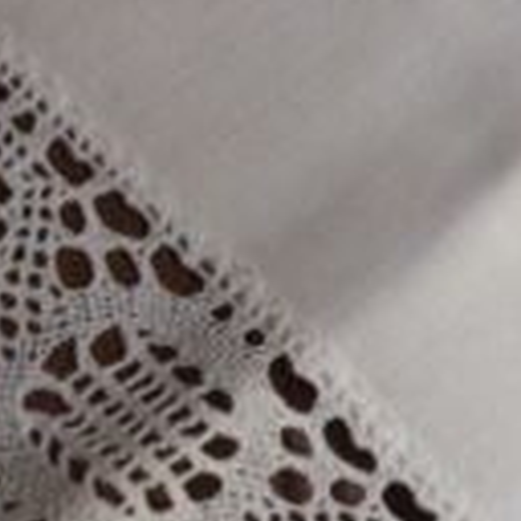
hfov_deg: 11.4
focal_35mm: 141
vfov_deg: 12.2
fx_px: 2401
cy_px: -33
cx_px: 985
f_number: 2.4
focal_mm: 3.3
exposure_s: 1/126
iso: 32
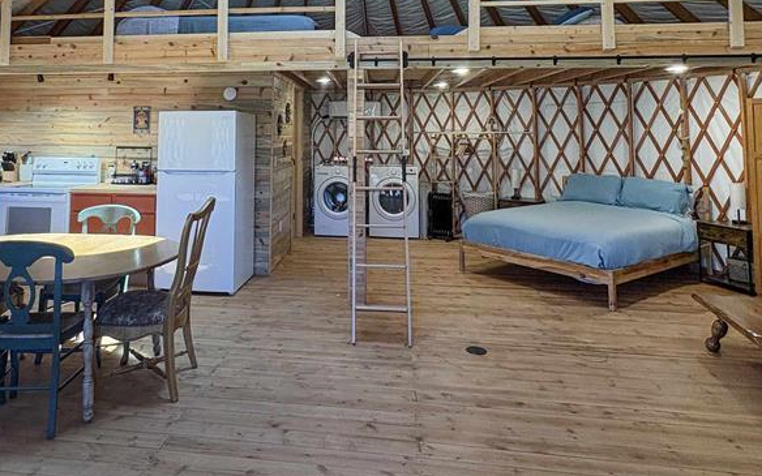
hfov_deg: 69.7
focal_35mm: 26
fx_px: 540
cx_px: 304
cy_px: 86
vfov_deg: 44.9
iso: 250
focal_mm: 2.22
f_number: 2.2
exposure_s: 1/120
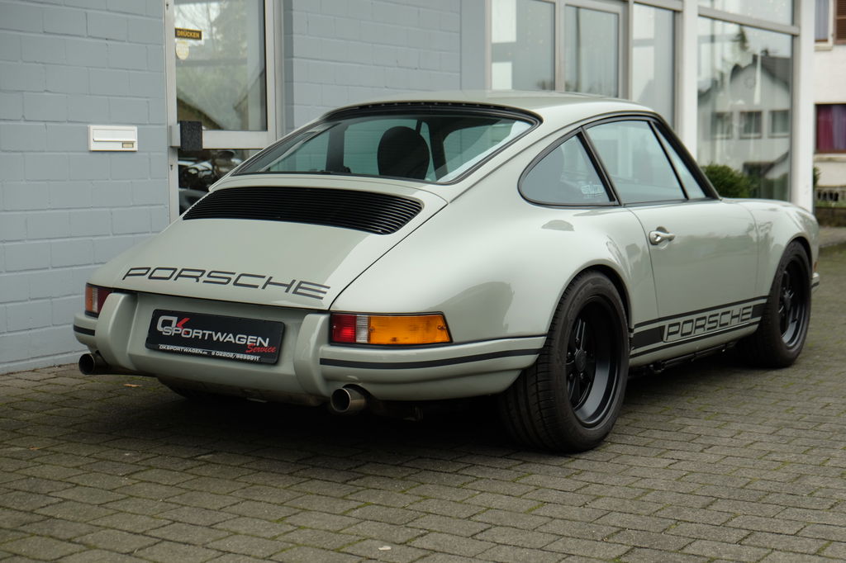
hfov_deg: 33.9
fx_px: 1386
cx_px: 423
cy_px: 282
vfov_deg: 23.0
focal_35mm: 59
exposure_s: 1/140
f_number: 3.6
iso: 200
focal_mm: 39
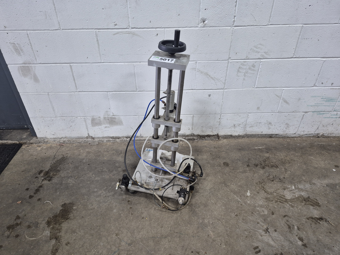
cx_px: 170
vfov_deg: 58.9
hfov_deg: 73.9
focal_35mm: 23
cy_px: 128
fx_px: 226
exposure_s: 1/120
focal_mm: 5.4
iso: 250
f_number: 1.8
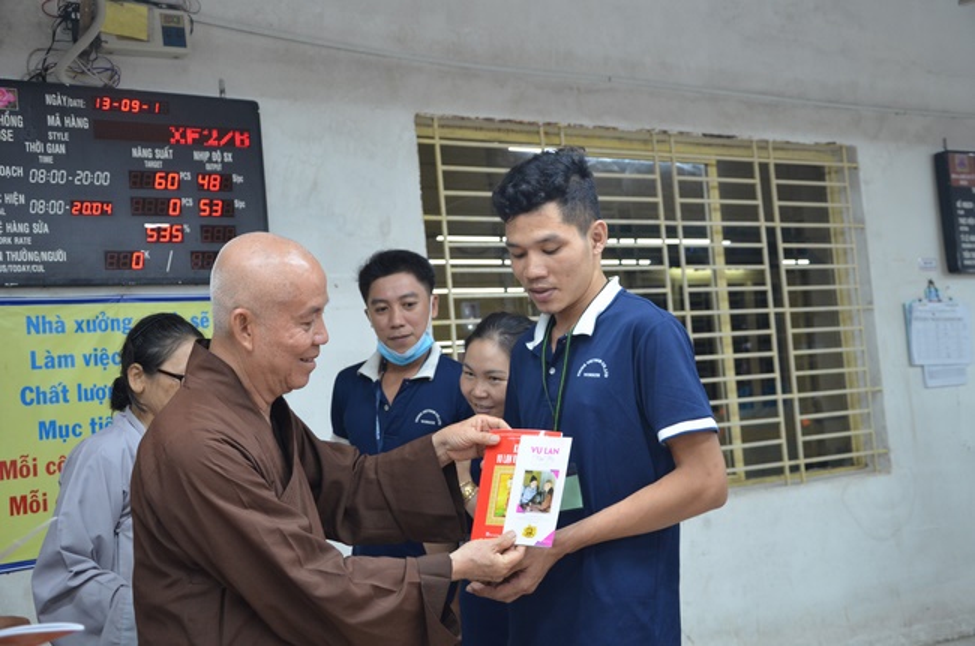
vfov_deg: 31.8
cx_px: 488
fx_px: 1136
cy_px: 323
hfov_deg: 46.5
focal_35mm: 42
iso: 1000
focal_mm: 28
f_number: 4.5
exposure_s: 1/80
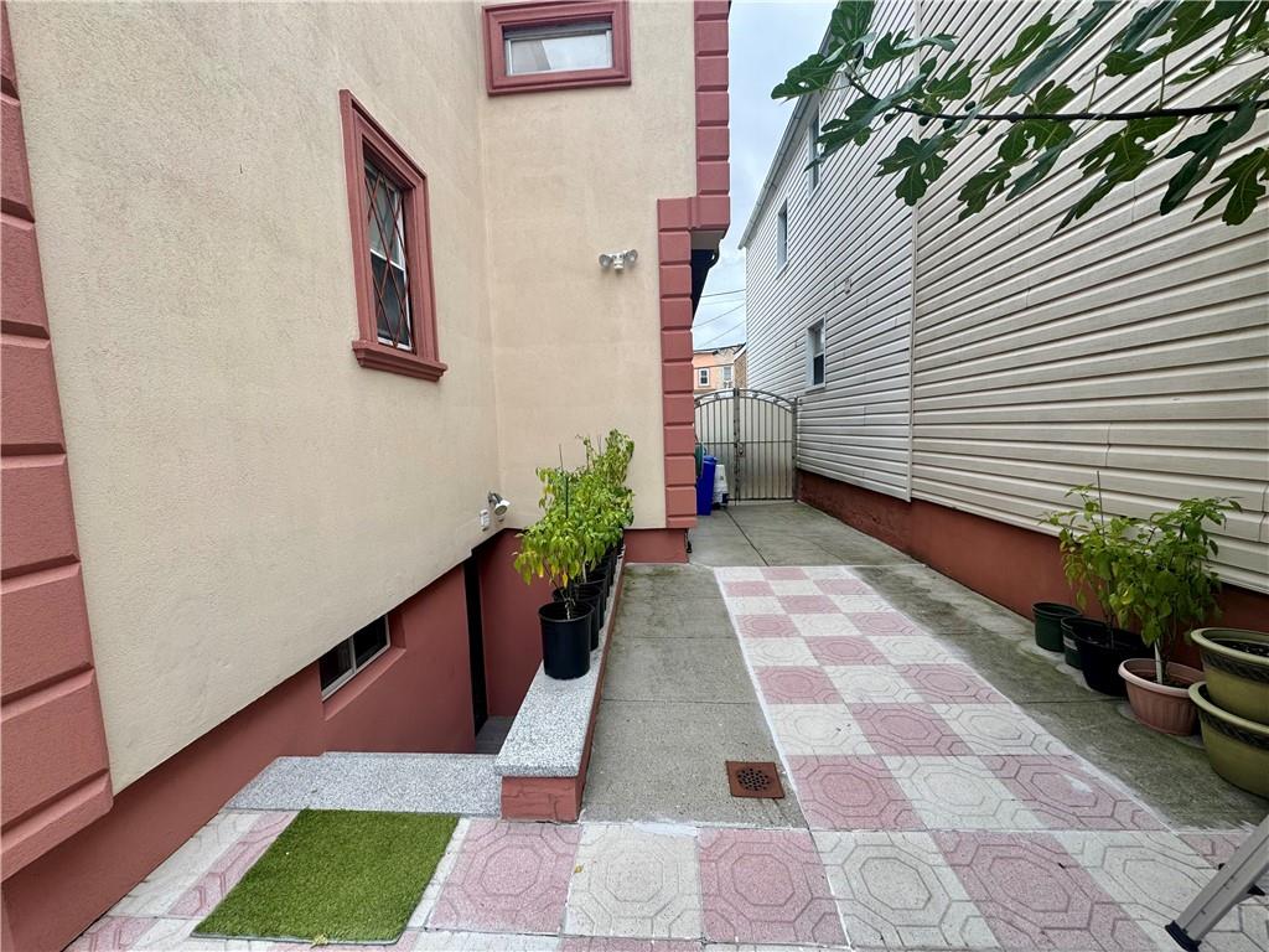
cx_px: 634
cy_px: 476
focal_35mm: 14
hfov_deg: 102.1
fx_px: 513
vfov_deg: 85.7
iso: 40
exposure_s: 1/228
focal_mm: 2.22
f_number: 2.2
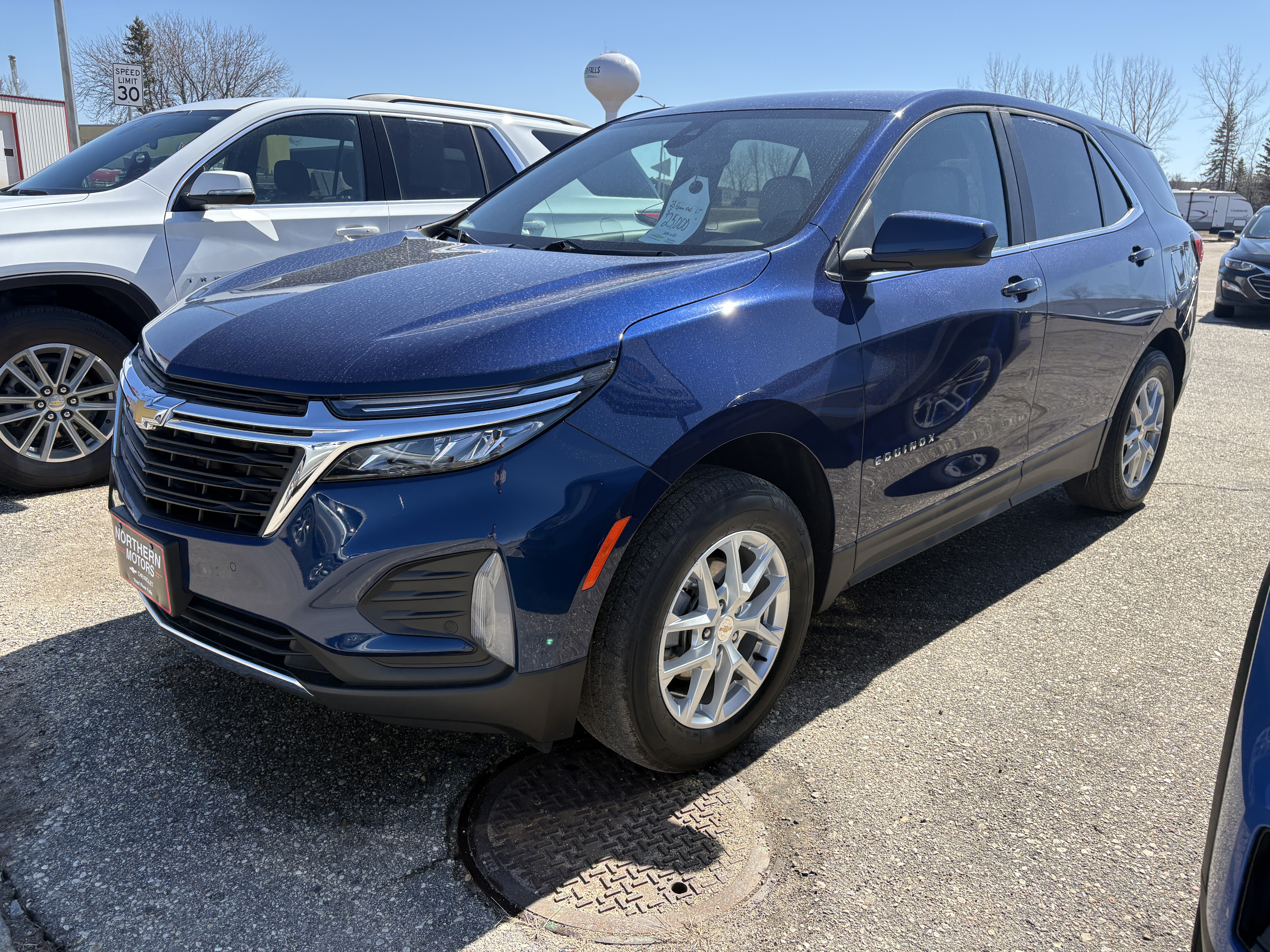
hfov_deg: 67.3
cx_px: 635
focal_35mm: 26
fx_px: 954
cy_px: 476
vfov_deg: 53.1
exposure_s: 1/1706
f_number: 1.6
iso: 50
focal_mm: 5.96
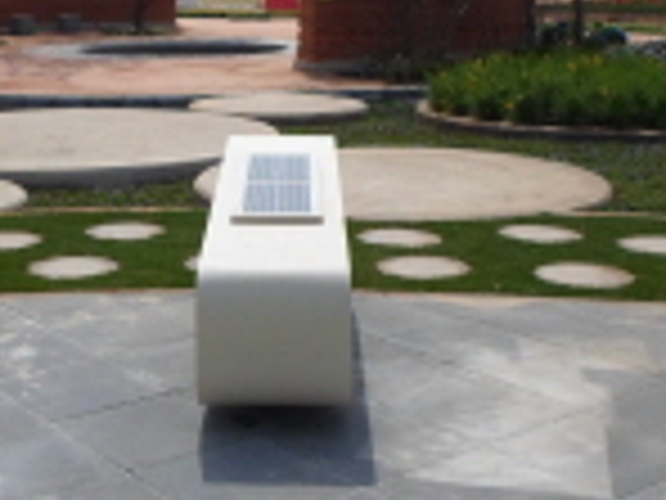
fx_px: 1135
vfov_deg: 23.8
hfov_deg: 32.5
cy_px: 7
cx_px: 238
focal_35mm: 59
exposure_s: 1/180
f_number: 9.2
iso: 80
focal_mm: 4.5
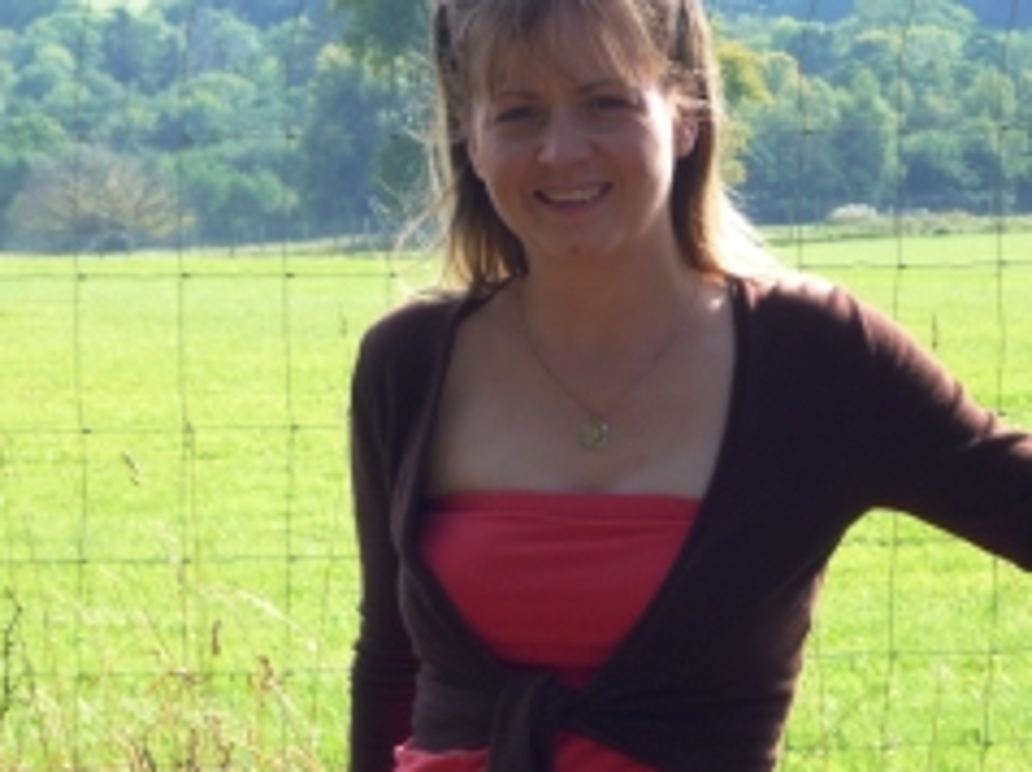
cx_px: 525
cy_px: 243
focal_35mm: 226
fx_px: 6731
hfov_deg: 8.8
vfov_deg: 6.6
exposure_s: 1/100
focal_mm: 20.8
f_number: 5.8
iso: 100
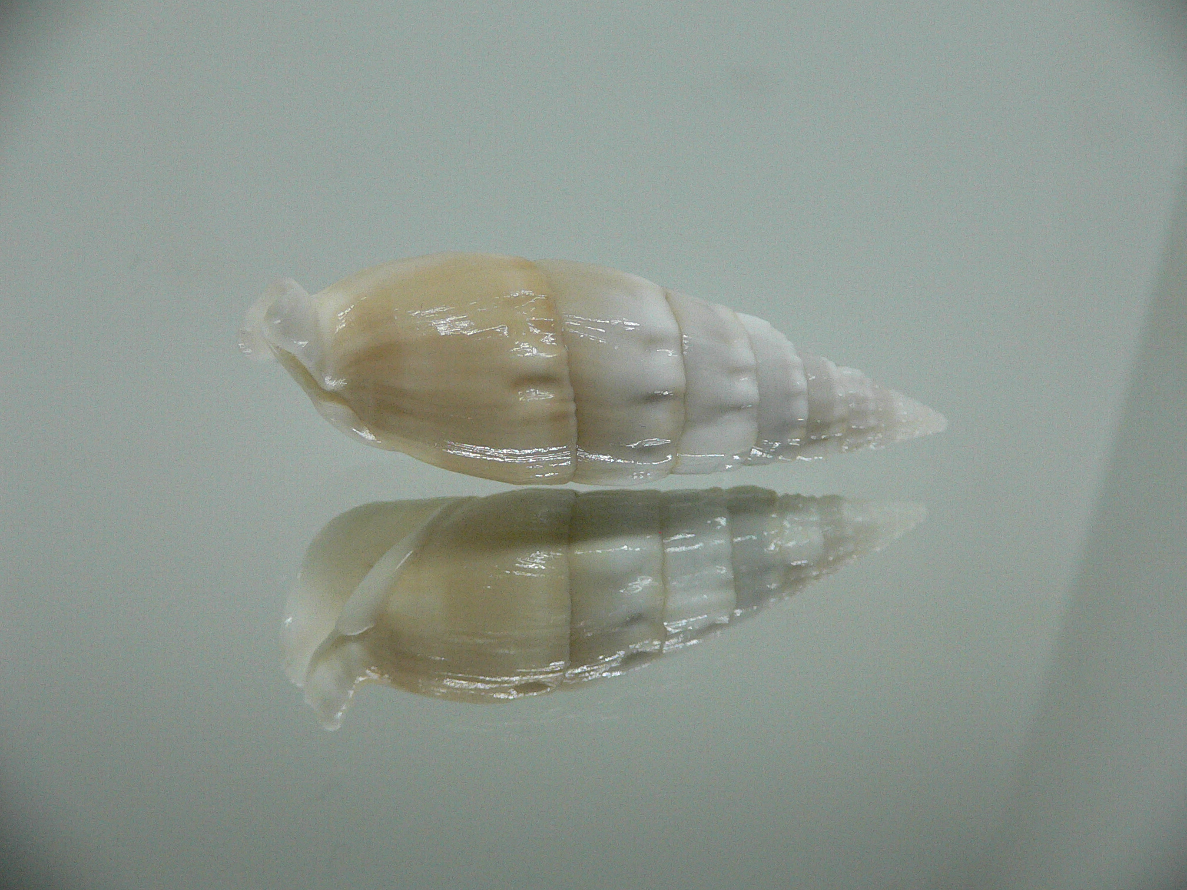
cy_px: 445
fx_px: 1200
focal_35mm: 35
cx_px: 594
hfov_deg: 52.6
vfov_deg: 40.7
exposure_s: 1/60
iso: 200
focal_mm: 4.6
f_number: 2.8
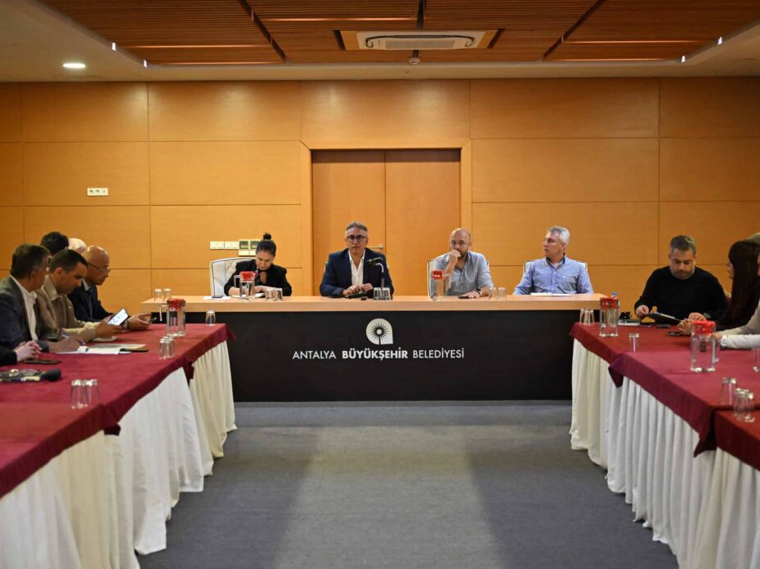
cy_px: 280
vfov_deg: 27.5
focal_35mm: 53
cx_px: 391
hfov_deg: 36.2
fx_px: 1163
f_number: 2.8
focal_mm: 48
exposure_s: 1/200
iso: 4000
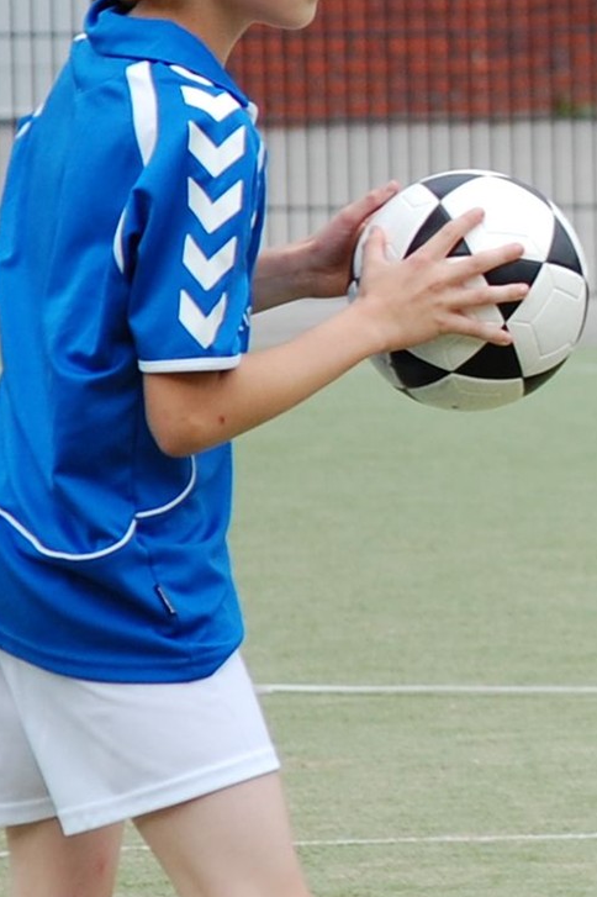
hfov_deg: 6.2
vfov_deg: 9.3
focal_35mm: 222
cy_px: 295
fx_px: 5520
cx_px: 236
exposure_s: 1/500
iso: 320
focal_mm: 105
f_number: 5.6
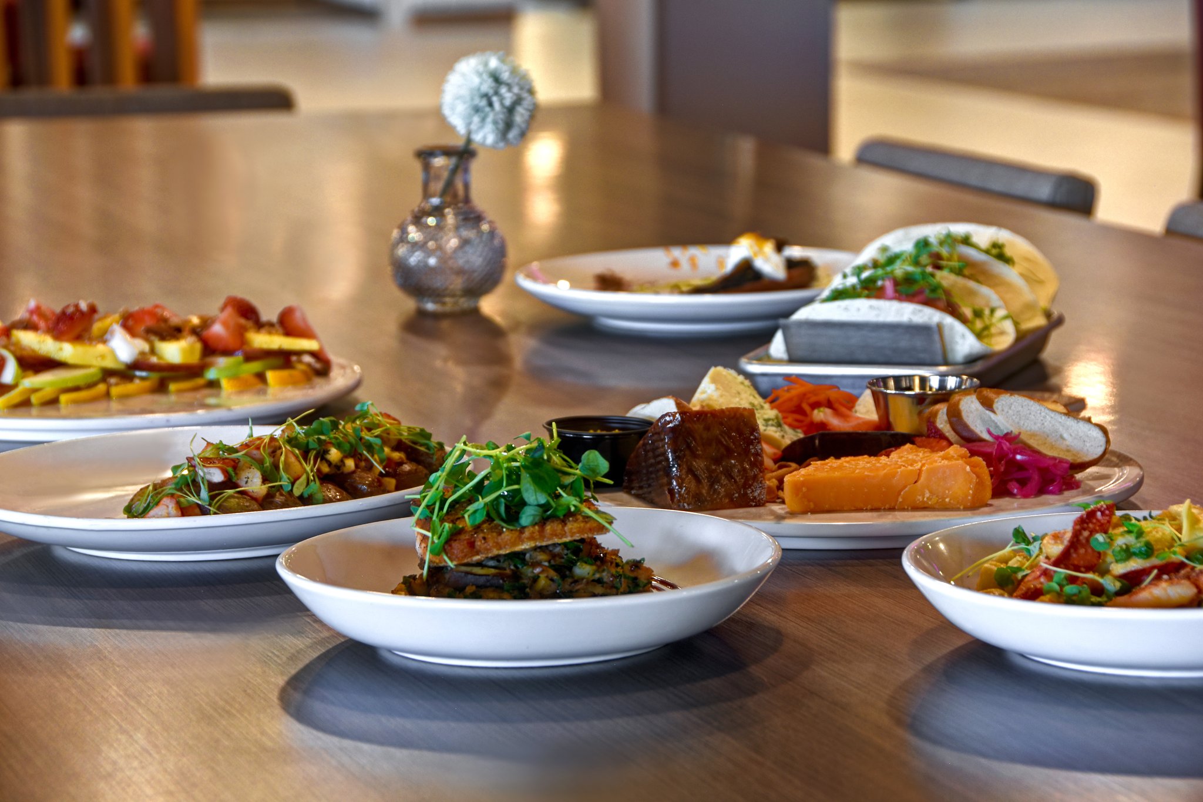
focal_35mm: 123
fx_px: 4110
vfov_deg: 11.1
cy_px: 401
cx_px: 602
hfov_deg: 16.7
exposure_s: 1/15
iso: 250
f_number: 7.1
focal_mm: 82
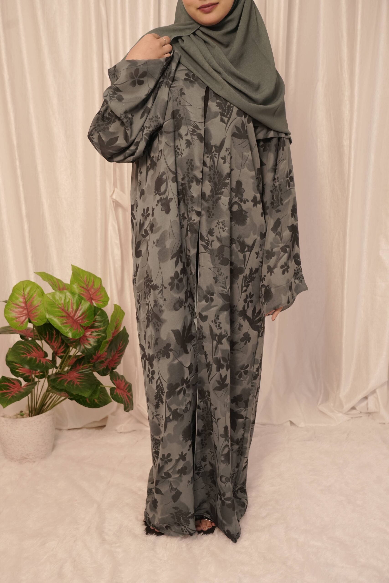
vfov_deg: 50.7
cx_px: 194
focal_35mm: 38
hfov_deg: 35.1
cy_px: 292
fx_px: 616
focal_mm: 38
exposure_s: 1/160
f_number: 4
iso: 1000
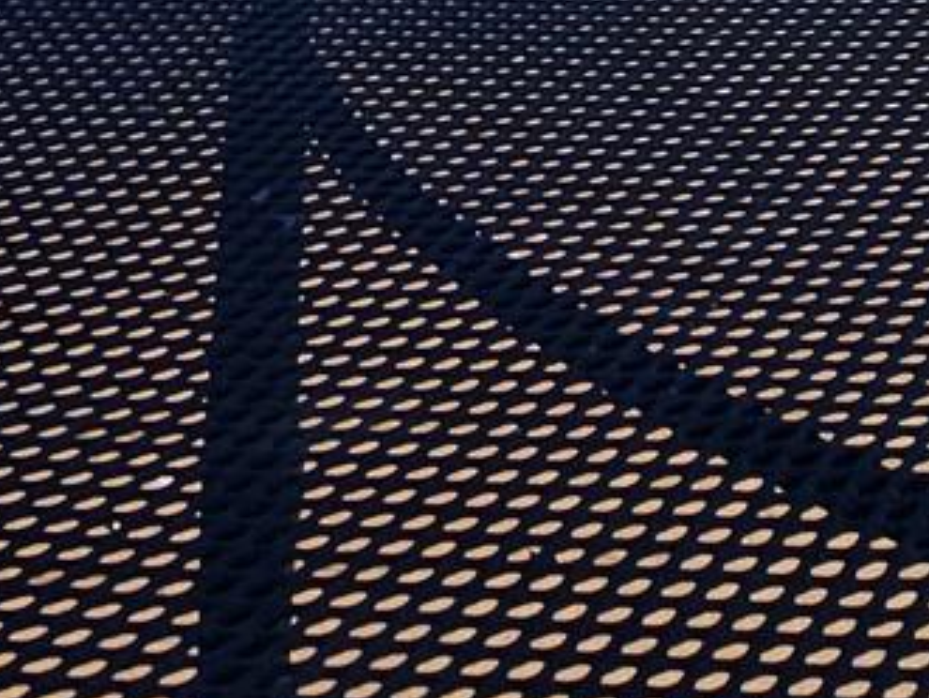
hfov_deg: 29.4
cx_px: 93
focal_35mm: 63
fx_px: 1692
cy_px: -813
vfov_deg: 16.1
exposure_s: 1/2537
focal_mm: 2.2
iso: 50
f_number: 2.2
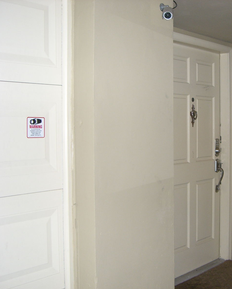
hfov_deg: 29.4
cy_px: 146
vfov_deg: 37.3
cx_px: 193
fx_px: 429
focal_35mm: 50
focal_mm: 6.2
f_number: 2.7
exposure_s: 1/60
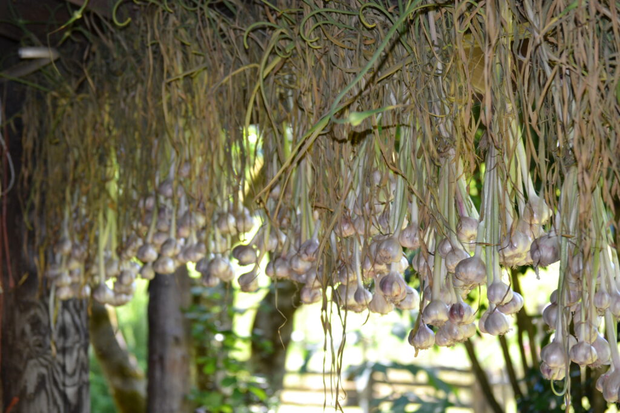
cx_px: 310
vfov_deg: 13.0
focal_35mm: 105
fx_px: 1808
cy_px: 206
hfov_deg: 19.5
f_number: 4.2
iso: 320
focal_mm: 70
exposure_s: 1/125
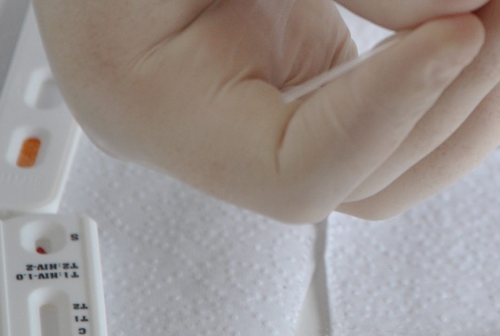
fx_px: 5502
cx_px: 535
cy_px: 13
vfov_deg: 3.5
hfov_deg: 5.2
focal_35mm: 395
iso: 400
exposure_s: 1/100
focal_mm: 105
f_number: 5.6
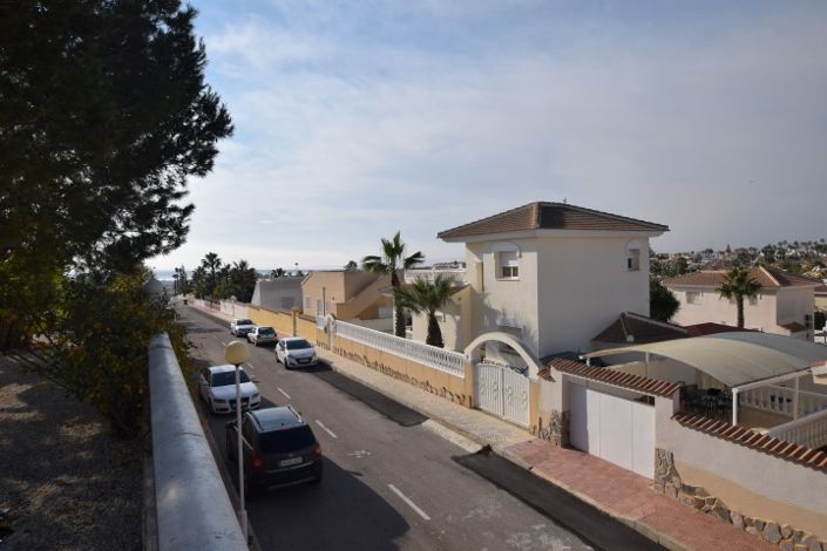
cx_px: 414
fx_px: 482
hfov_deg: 81.2
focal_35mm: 21
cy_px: 276
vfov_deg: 59.5
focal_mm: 14
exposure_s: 1/500
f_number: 11
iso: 200
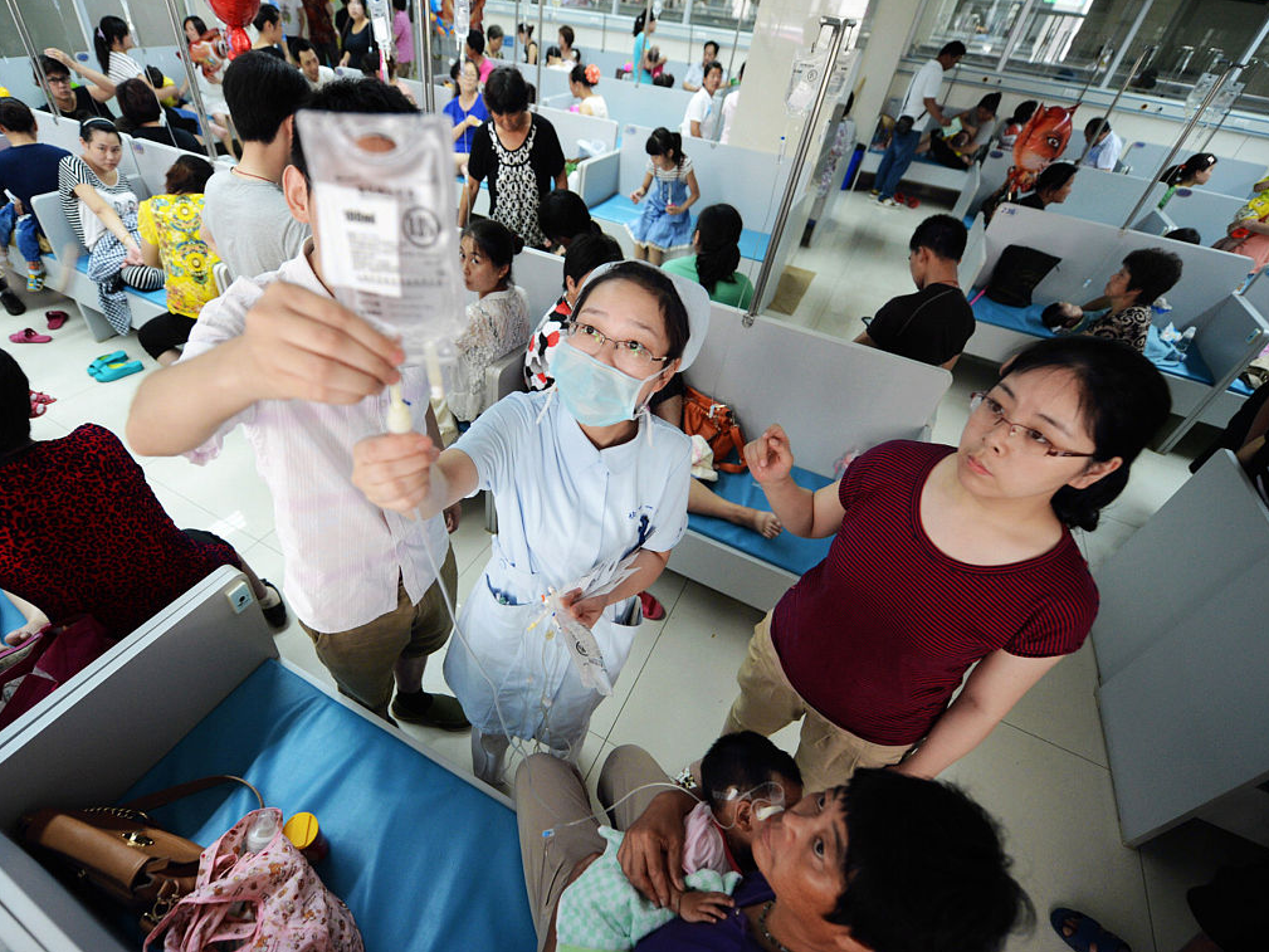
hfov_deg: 93.9
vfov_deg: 78.1
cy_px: 486
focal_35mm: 16
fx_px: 587
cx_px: 550
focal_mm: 14
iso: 1600
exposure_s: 1/250
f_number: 2.8
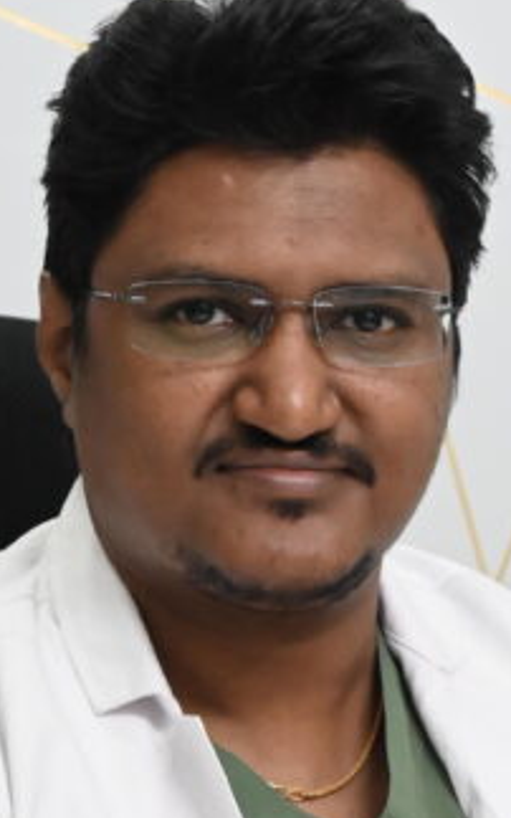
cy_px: 507
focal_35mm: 167
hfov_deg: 7.9
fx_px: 3719
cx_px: 354
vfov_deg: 12.5
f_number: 5.3
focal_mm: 46
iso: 3200
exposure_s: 1/80
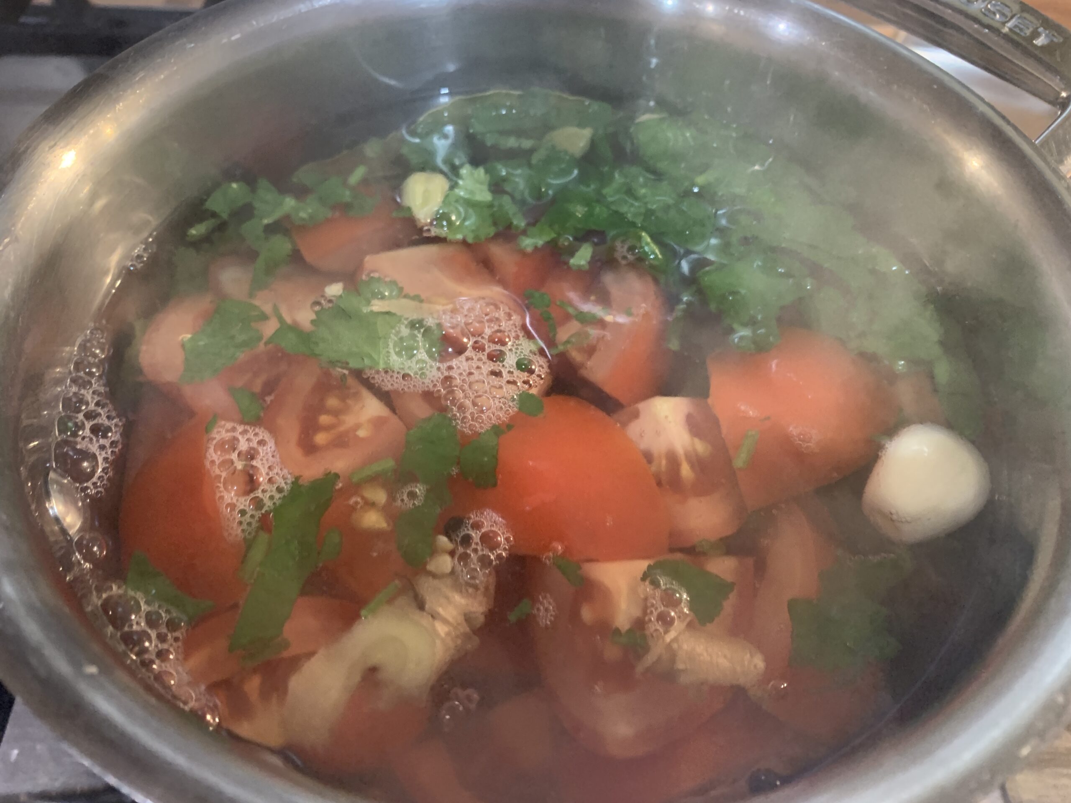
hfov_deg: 67.3
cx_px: 536
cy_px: 402
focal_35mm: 26
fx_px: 804
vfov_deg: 53.1
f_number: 1.8
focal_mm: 4.25
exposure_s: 1/25
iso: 320
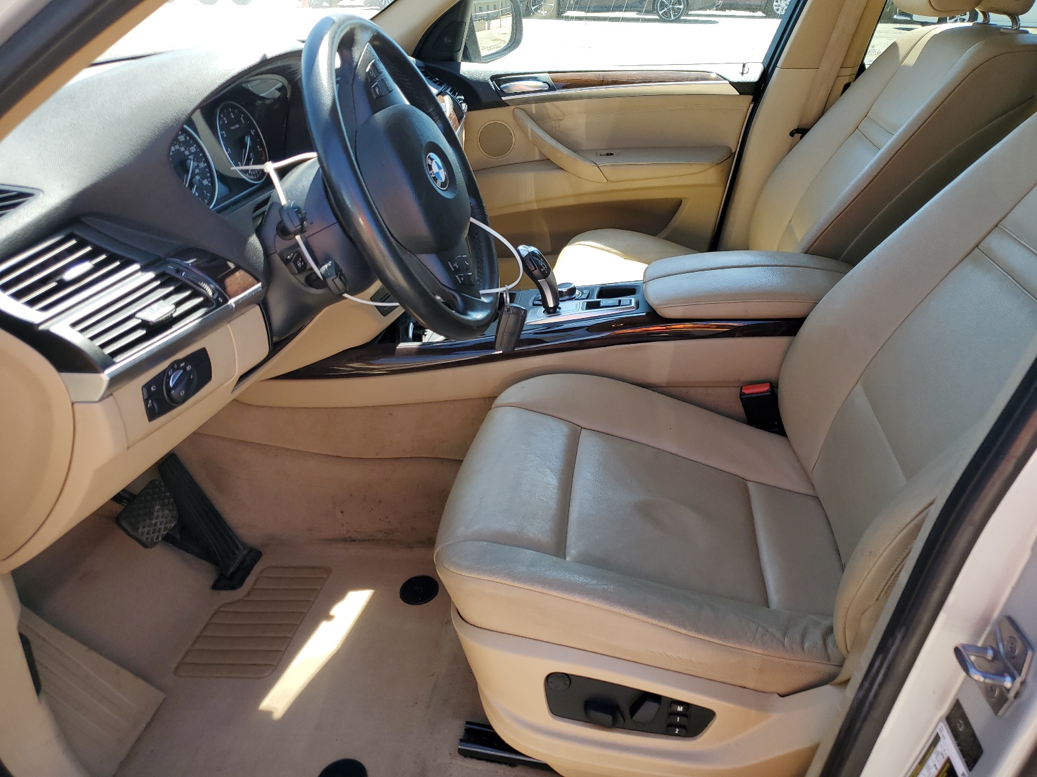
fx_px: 779
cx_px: 518
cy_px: 388
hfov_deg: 67.3
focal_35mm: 26
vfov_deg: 53.1
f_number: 1.5
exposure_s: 1/476
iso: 50
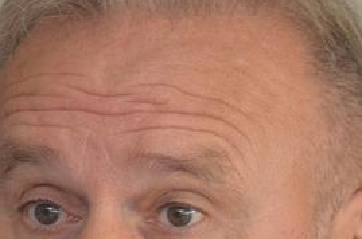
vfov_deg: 1.2
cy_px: 248
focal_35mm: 1144
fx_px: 11476
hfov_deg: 1.8
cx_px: 279
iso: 800
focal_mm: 200
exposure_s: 1/60
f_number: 5.6
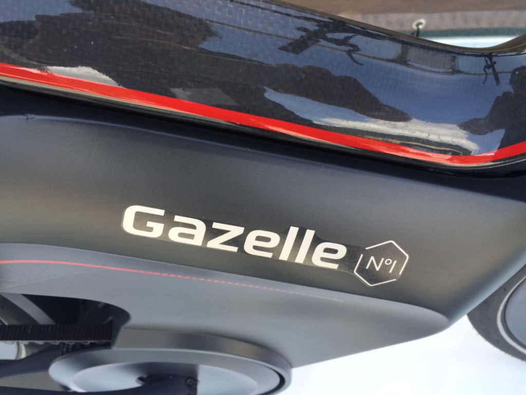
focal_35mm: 29
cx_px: 263
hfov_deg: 61.7
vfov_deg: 48.2
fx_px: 441
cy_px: 198
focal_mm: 4.15
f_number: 2.2
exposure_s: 1/153
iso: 32
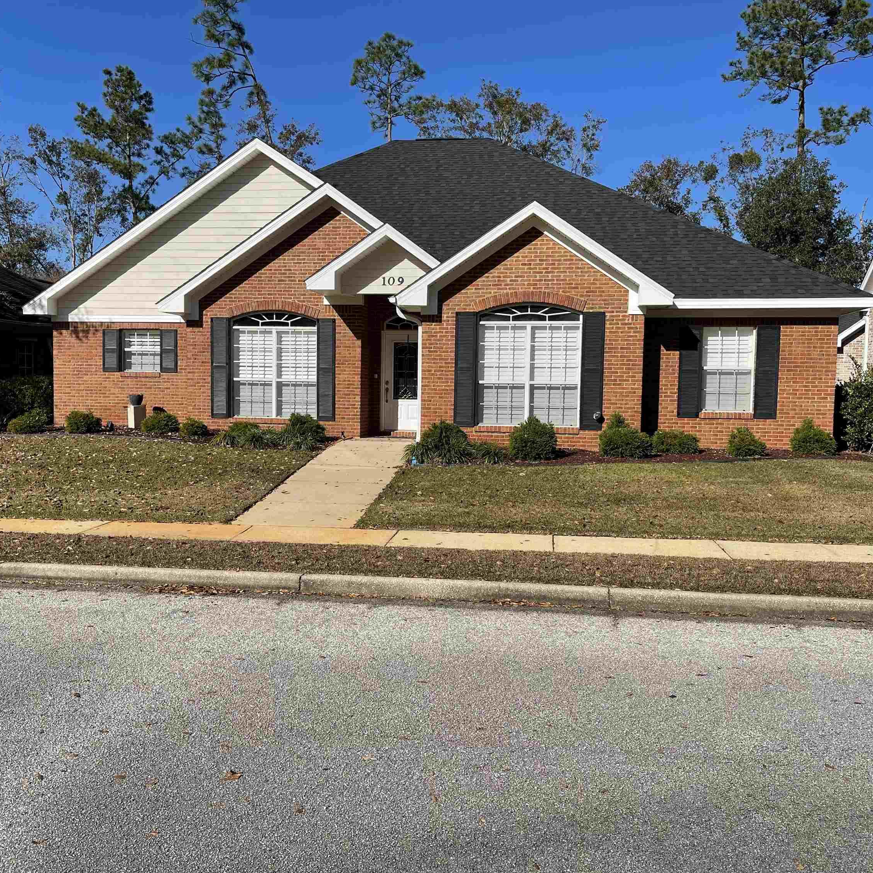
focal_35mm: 30
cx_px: 417
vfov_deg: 54.0
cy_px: 438
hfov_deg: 54.0
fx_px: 856
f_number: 1.6
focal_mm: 5.1
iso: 32
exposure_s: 1/5128
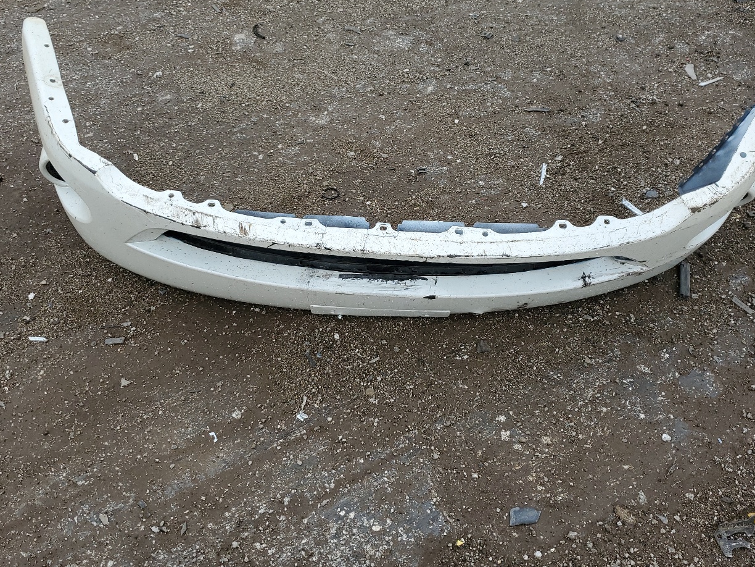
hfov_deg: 54.0
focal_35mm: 34
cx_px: 375
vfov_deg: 41.7
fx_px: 742
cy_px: 256
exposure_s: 1/909
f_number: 1.5
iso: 50
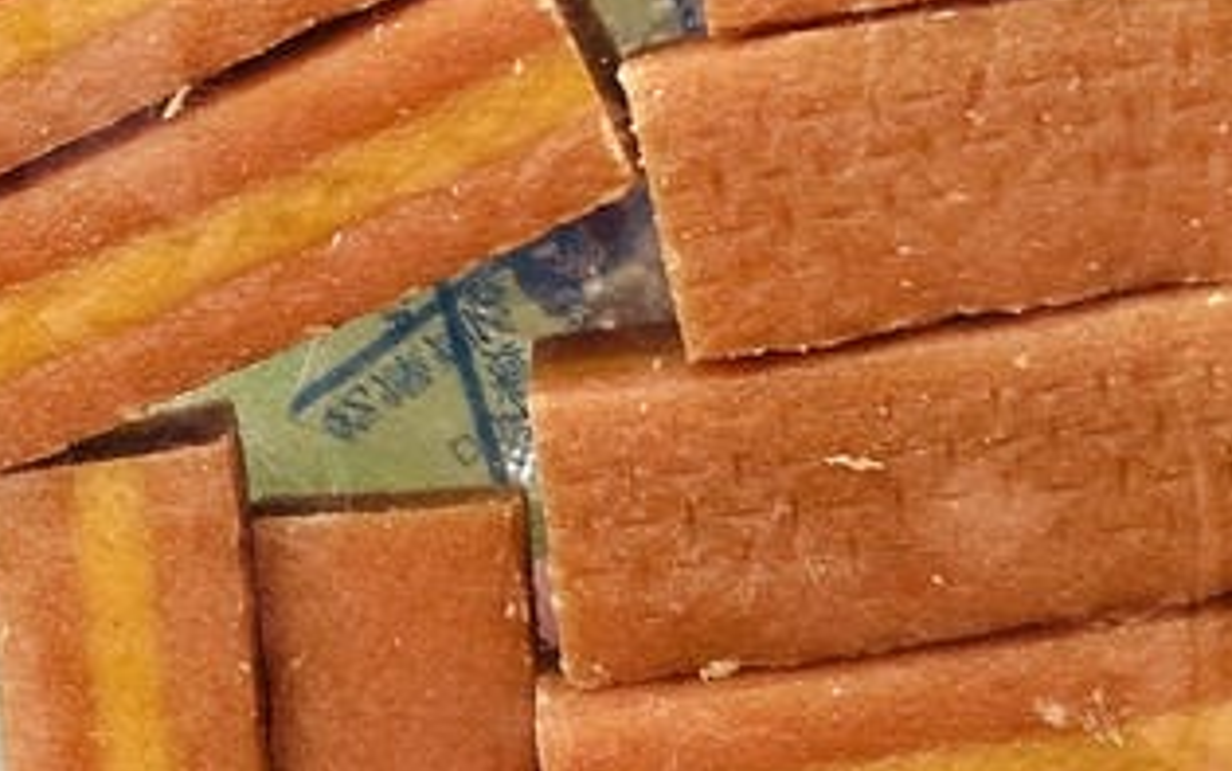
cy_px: -90
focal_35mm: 194
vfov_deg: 6.7
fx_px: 6515
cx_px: -325
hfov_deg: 10.6
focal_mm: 6.86
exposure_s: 1/174
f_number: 1.78
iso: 50
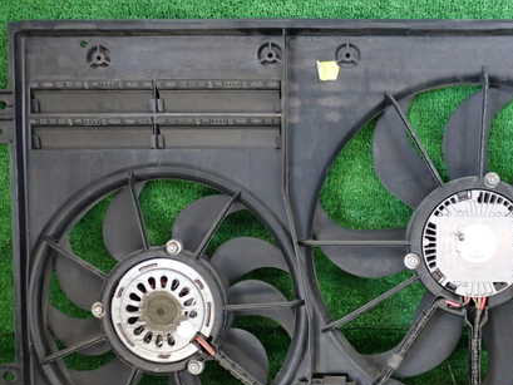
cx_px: 356
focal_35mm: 44
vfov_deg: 32.7
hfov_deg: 42.2
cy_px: 241
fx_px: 652
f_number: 2.3
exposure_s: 1/30
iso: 320
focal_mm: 5.4
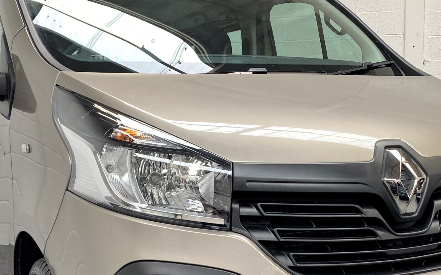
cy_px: 198
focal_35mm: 50
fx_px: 601
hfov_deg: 40.3
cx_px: 226
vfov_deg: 25.6
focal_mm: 4.25
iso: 64
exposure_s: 1/100
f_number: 1.8
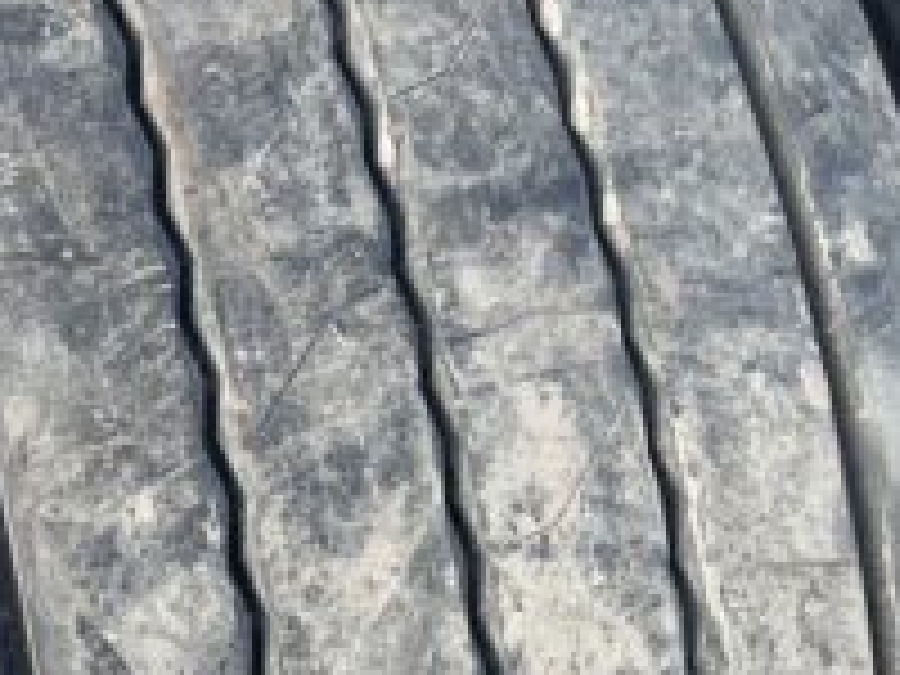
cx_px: 302
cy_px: 119
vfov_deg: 25.6
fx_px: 1456
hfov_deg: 34.0
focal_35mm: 56
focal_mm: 4.2
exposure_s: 1/161
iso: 32
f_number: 1.6
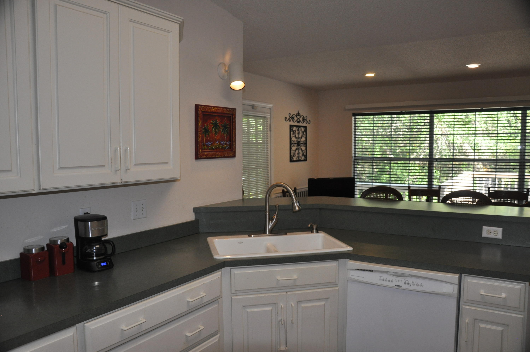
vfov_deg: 47.8
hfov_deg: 67.4
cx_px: 265
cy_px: 176
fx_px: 397
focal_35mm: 27
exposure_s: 1/60
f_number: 3.5
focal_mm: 18
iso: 800
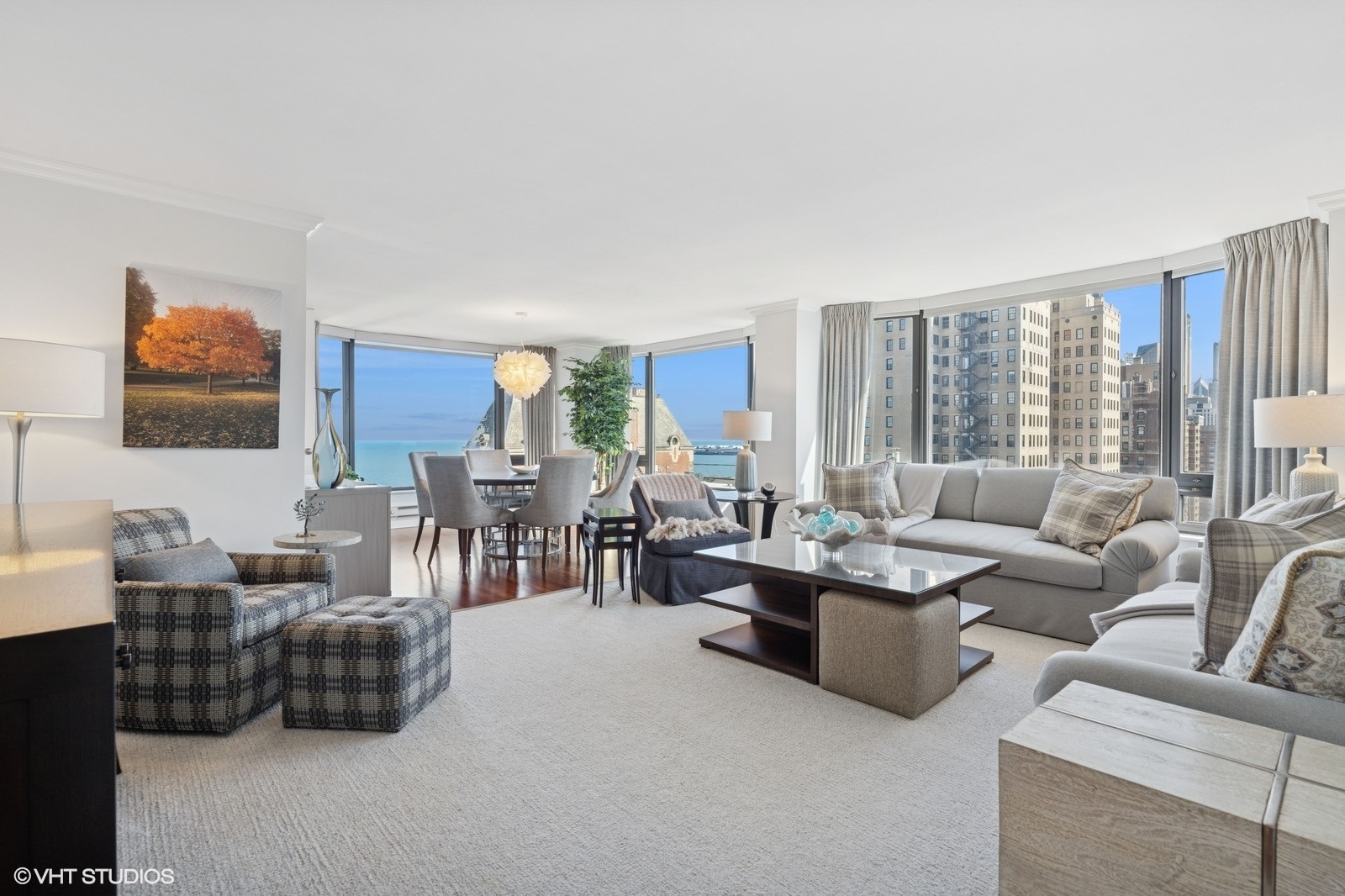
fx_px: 598
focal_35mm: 16
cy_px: 448
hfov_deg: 96.7
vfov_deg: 73.7
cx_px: 672
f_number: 8
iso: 320
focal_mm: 16
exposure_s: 1/80
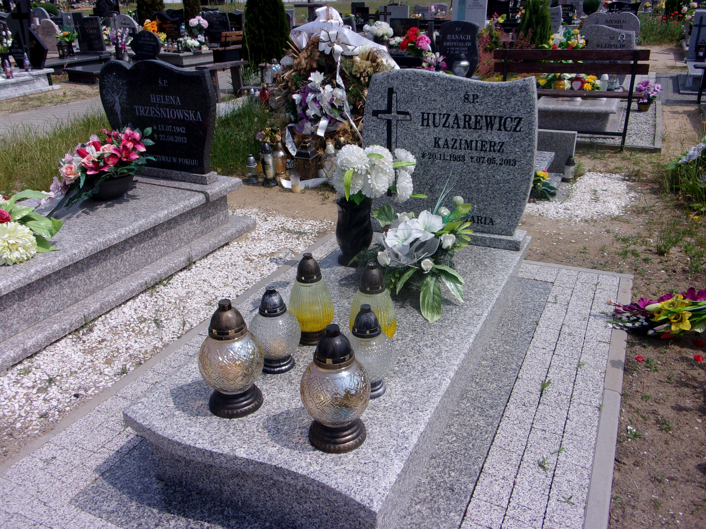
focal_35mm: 28
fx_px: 571
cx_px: 353
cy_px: 264
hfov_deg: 63.4
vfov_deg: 49.7
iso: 80
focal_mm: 5.1
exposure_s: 1/170
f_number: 10.8
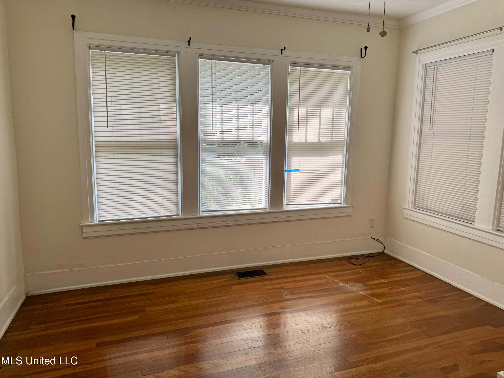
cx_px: 252
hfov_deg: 71.6
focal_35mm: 24
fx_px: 349
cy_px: 189
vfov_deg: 56.8
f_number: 1.78
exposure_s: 1/358
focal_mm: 6.76
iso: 80
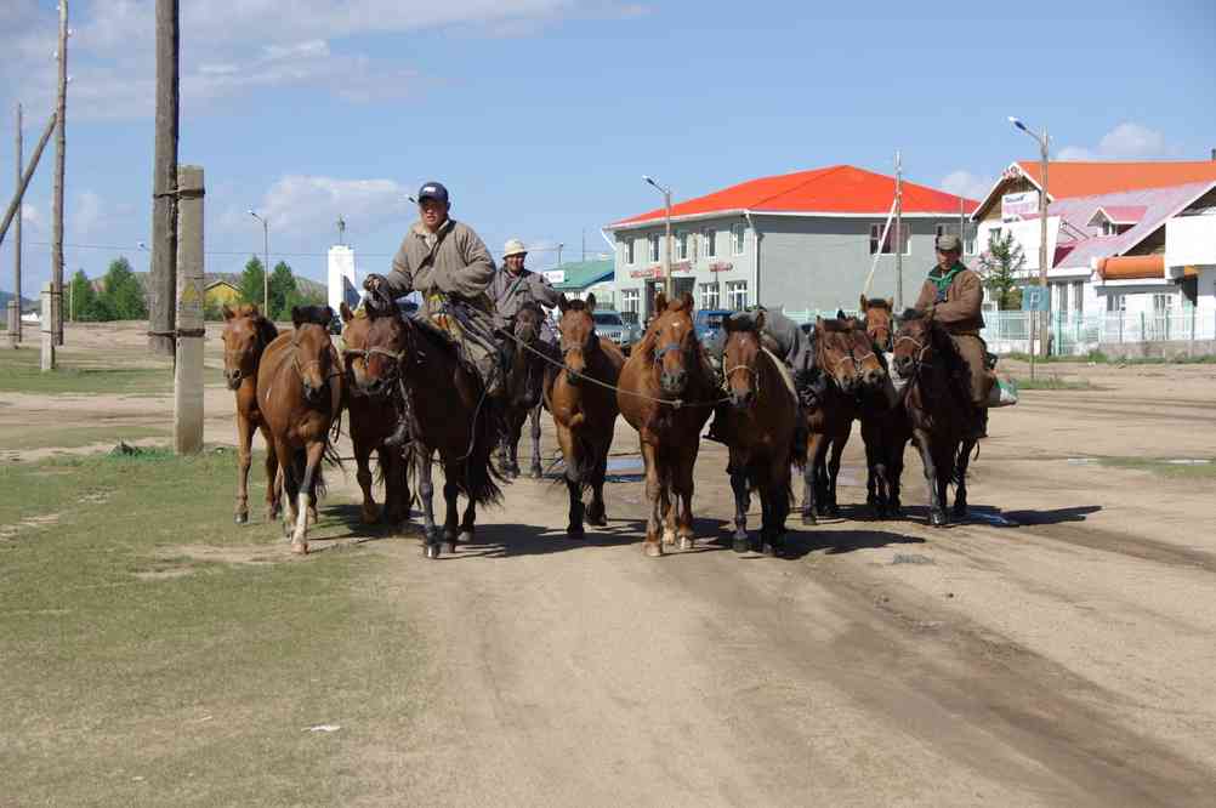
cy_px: 404
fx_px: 2936
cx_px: 608
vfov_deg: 15.7
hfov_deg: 23.4
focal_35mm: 87
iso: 100
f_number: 8
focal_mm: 57.5
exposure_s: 1/250
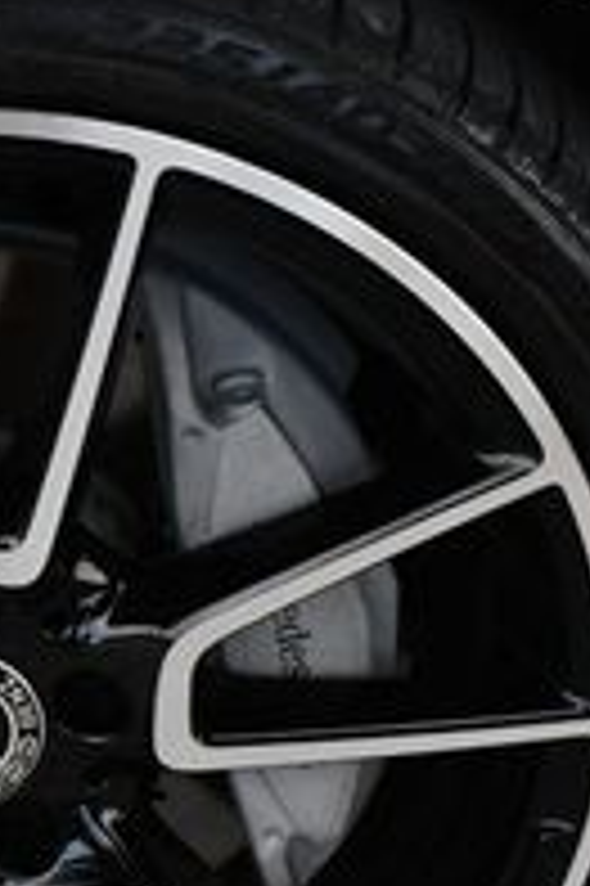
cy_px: 508
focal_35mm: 117
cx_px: -36
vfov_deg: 17.5
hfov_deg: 11.5
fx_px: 2881
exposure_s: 1/250
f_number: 5.6
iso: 320
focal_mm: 18
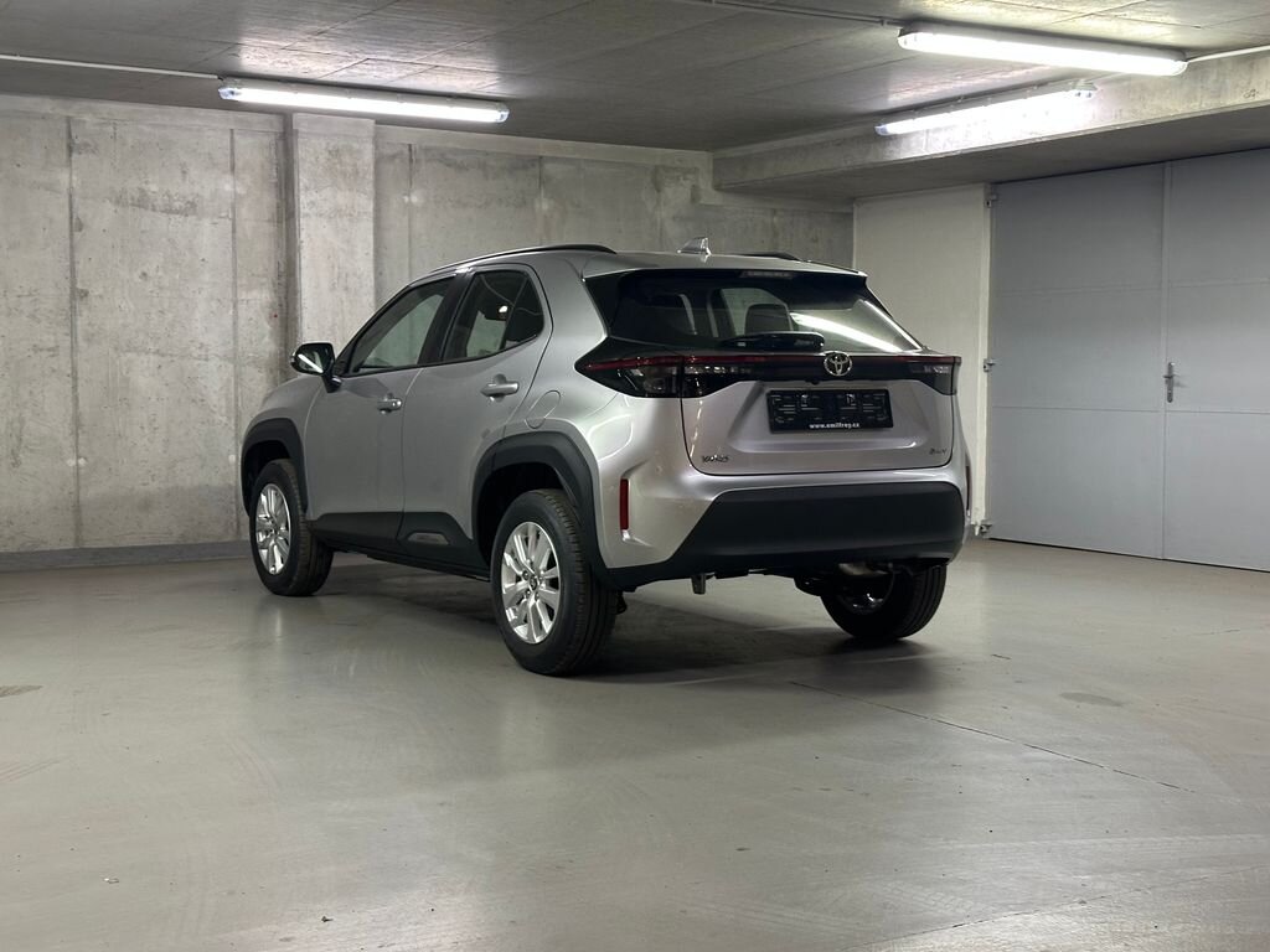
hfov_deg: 39.7
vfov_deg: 30.3
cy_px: 476
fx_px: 1761
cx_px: 635
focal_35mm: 48
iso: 250
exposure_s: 1/50
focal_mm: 6.86
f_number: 1.78
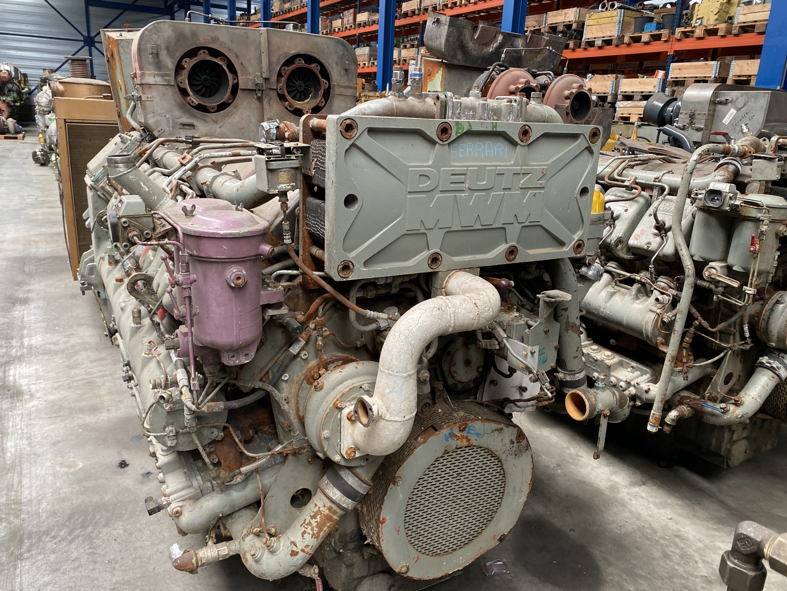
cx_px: 394
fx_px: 591
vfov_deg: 53.1
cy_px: 296
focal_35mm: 26
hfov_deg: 67.3
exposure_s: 1/110
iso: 125
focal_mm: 4.25
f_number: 1.8
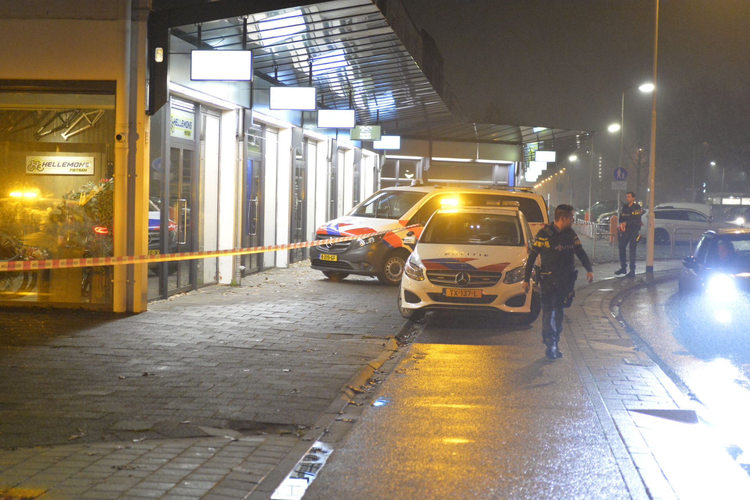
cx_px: 375
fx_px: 1458
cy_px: 250
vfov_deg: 19.5
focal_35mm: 70
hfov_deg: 28.8
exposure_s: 1/80
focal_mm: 70
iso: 8000
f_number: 2.8
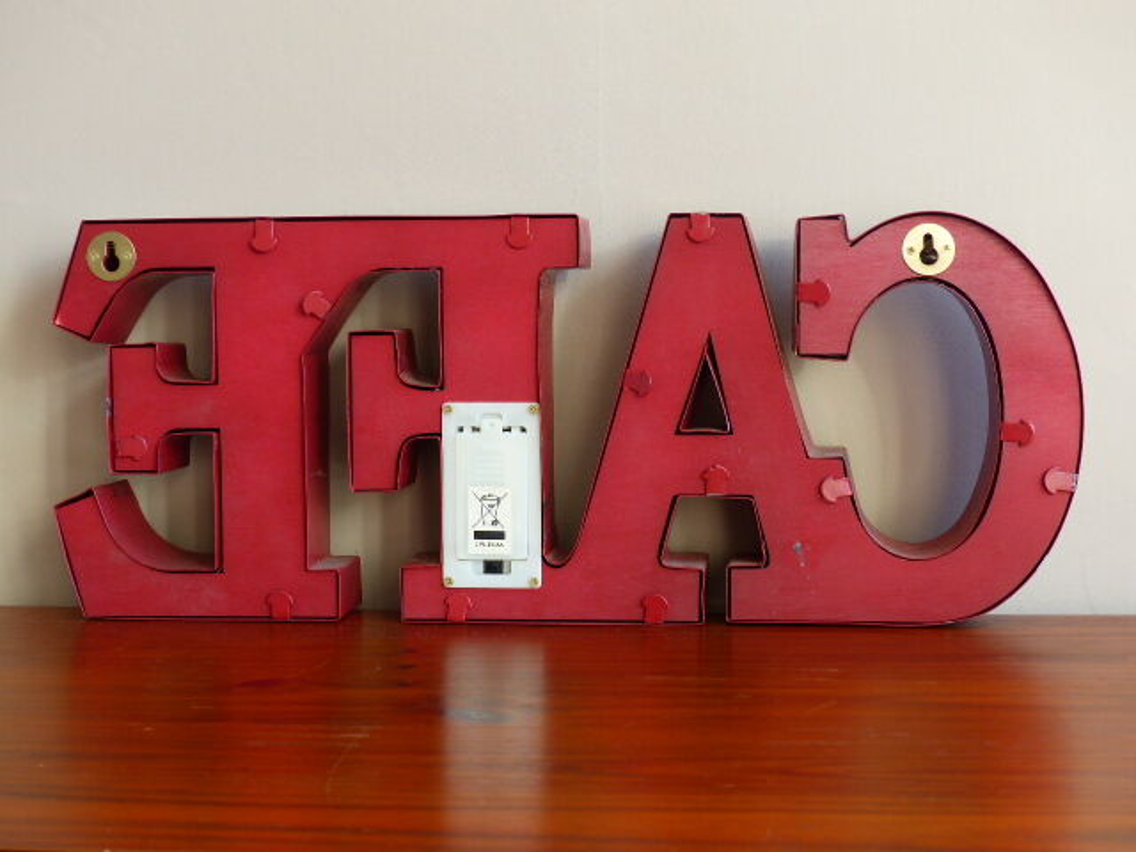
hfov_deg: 32.7
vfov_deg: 24.8
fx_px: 1936
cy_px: 426
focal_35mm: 59
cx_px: 568
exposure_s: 1/60
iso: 125
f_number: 2.8
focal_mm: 10.5
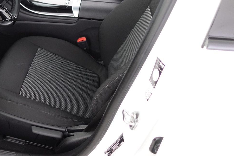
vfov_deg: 32.6
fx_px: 260
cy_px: 34
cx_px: 58
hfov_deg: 46.7
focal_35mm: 40
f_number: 1.8
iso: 800
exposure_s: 1/15
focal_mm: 9.4
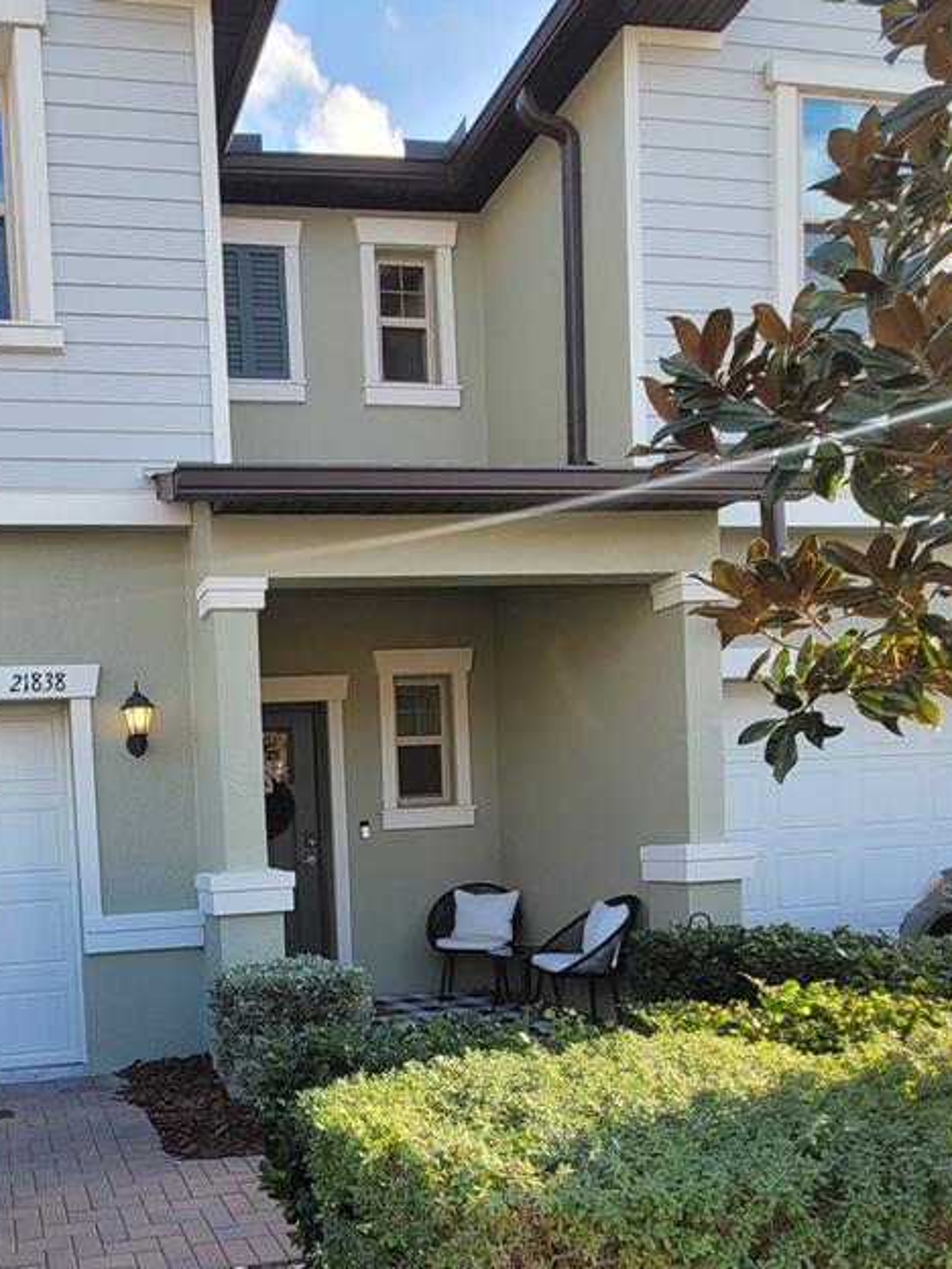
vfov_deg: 66.5
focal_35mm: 25
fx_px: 917
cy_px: 895
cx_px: 169
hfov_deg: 50.9
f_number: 2.2
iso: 64
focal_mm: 2.2
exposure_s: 1/440
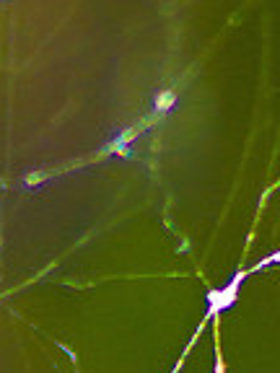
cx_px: -156
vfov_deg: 0.7
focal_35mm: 2882
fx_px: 31082
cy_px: 596
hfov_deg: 0.5
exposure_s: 1/125
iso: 200
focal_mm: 300
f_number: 5.6
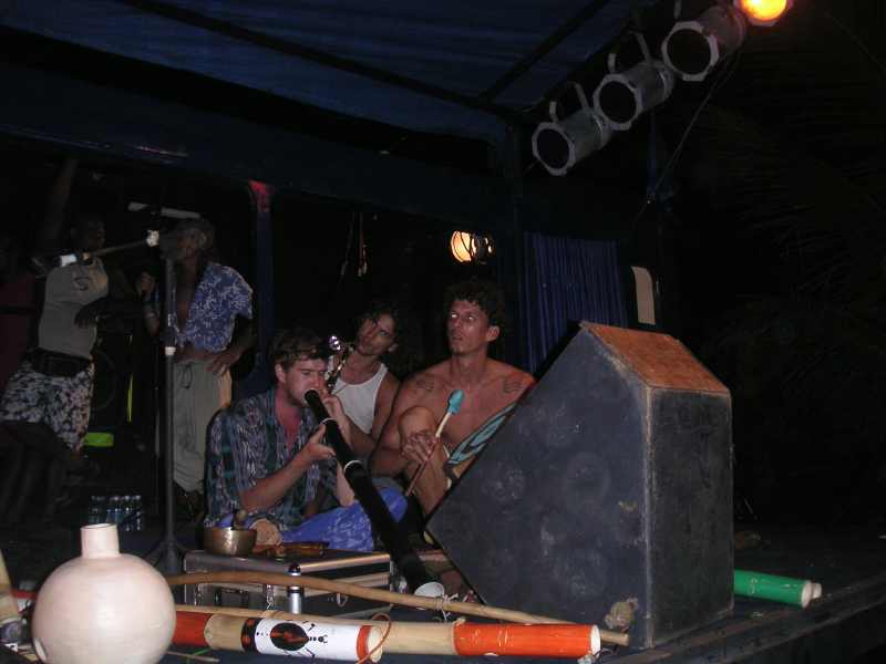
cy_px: 332
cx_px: 443
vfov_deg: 37.7
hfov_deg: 49.0
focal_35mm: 38
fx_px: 973
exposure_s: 1/45
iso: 160
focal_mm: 6
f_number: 2.8
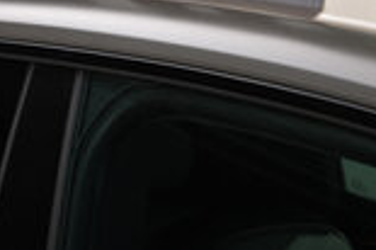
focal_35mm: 150
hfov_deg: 13.7
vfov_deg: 9.0
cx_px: 92
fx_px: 1565
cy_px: -72
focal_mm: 58
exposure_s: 1/50
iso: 1250
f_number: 5.6
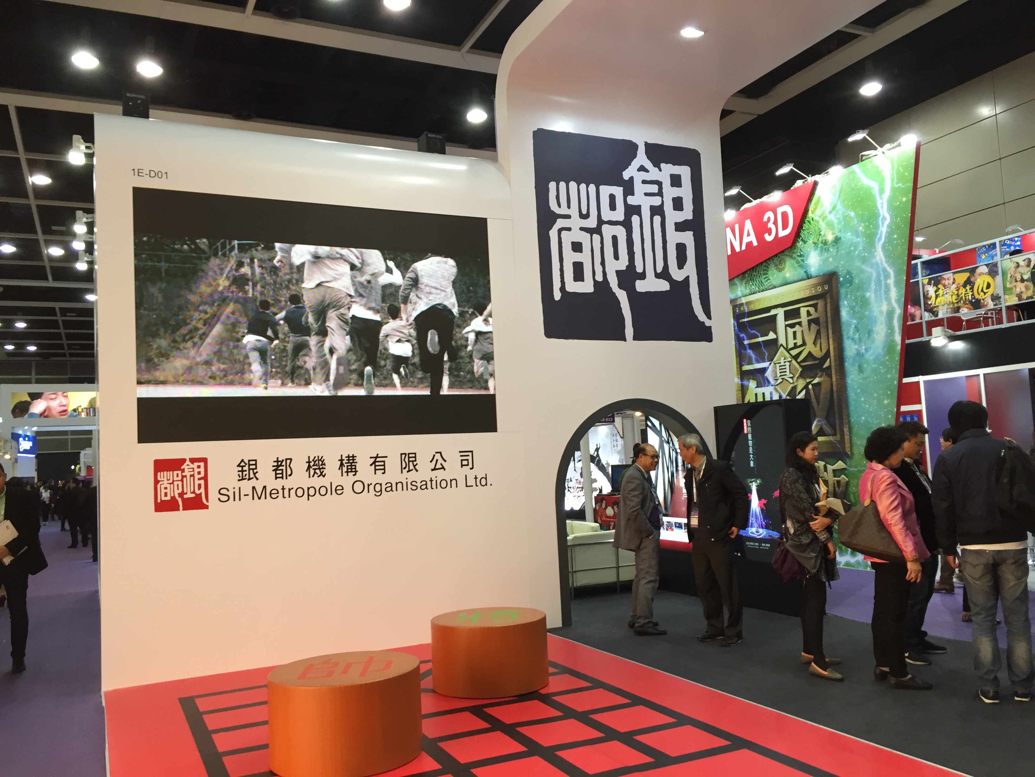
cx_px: 518
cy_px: 388
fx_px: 867
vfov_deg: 48.2
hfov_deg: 61.7
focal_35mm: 29
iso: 50
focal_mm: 4.15
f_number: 2.2
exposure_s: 1/33
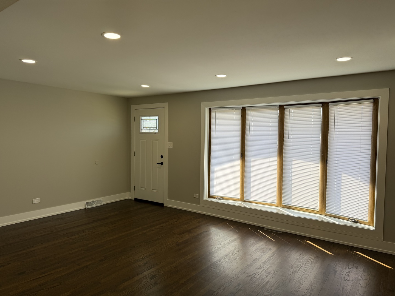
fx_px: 274
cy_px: 148
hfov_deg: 71.6
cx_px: 198
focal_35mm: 24
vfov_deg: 56.8
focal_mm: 6.76
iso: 100
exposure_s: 1/443
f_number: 1.78
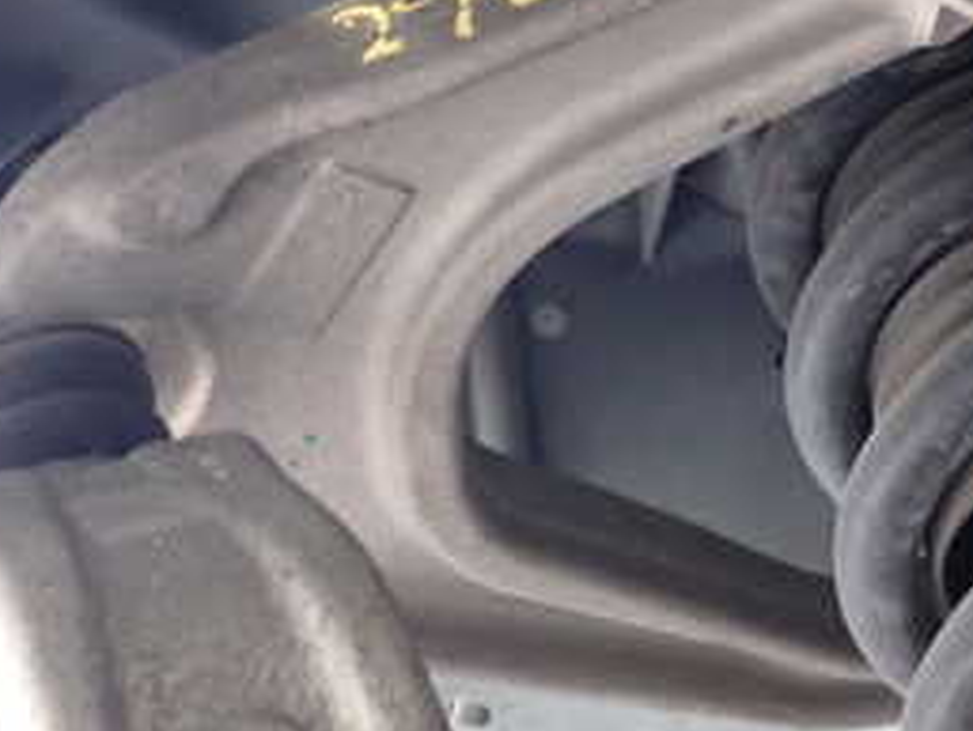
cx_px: 712
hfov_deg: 27.4
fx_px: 1969
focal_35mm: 70
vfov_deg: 20.5
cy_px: 45
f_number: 2.3
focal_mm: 5.4
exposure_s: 1/30
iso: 800
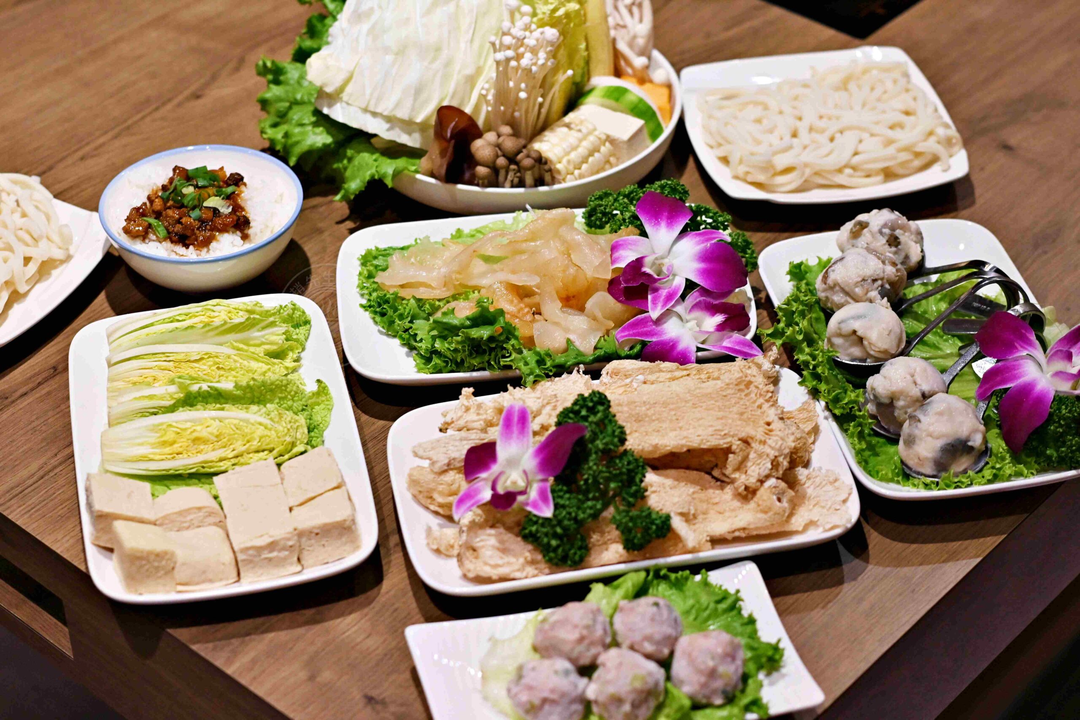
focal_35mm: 75
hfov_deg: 27.0
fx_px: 2250
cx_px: 540
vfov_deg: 18.2
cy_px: 360
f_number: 3.2
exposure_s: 1/200
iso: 640
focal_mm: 50
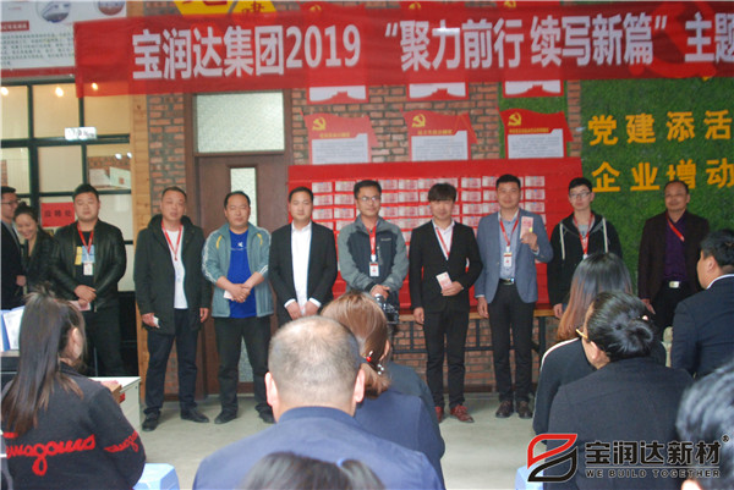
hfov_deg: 46.4
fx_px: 857
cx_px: 367
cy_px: 245
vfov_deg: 31.9
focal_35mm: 42
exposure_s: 1/60
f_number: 5
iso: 1000
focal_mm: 28
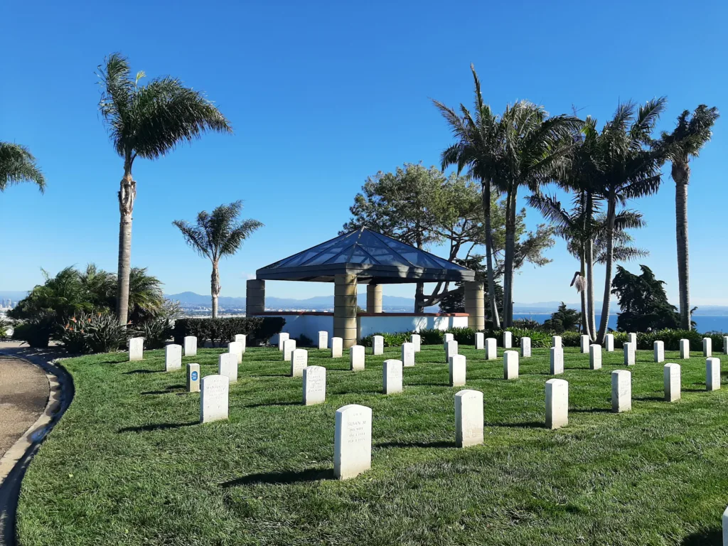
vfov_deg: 53.1
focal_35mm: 26
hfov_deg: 67.3
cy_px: 273
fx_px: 547
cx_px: 364
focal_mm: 3.93
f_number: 1.7
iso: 40
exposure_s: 1/2710
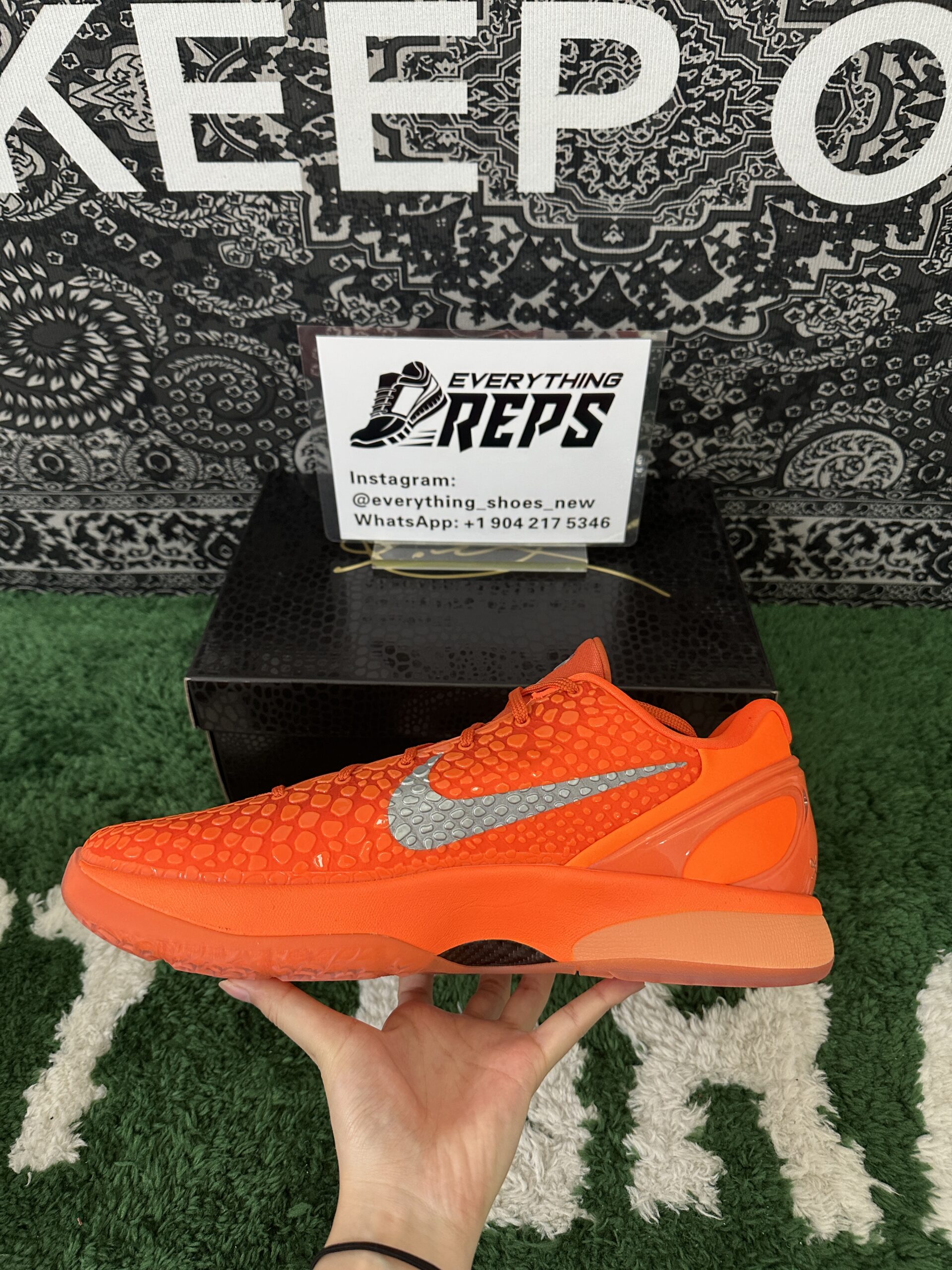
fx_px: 880
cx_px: 476
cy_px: 635
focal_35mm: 24
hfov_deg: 56.8
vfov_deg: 71.6
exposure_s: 1/50
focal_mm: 6.86
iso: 250
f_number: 1.78
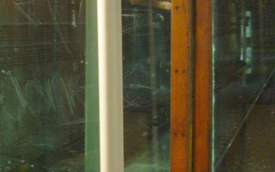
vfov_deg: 11.1
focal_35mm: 118
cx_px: 20
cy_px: 95
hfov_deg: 17.4
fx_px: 884
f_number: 2.9
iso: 92
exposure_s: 1/4
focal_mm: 6.3
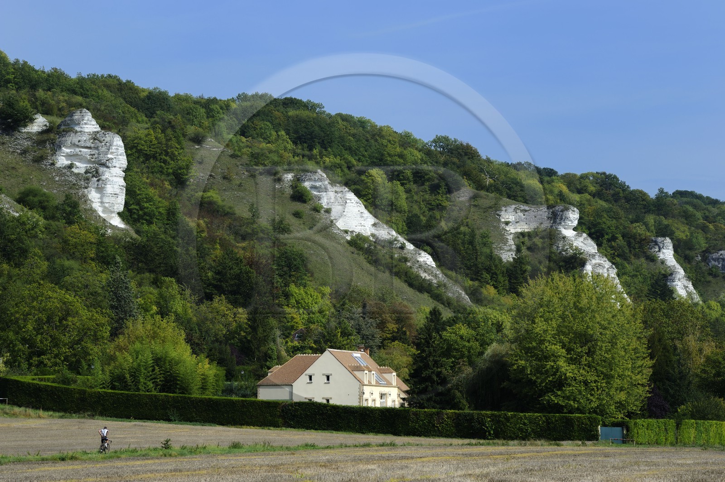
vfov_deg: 9.8
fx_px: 2817
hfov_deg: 14.7
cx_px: 362
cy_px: 241
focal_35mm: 140
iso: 200
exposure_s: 1/250
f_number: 13
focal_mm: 140
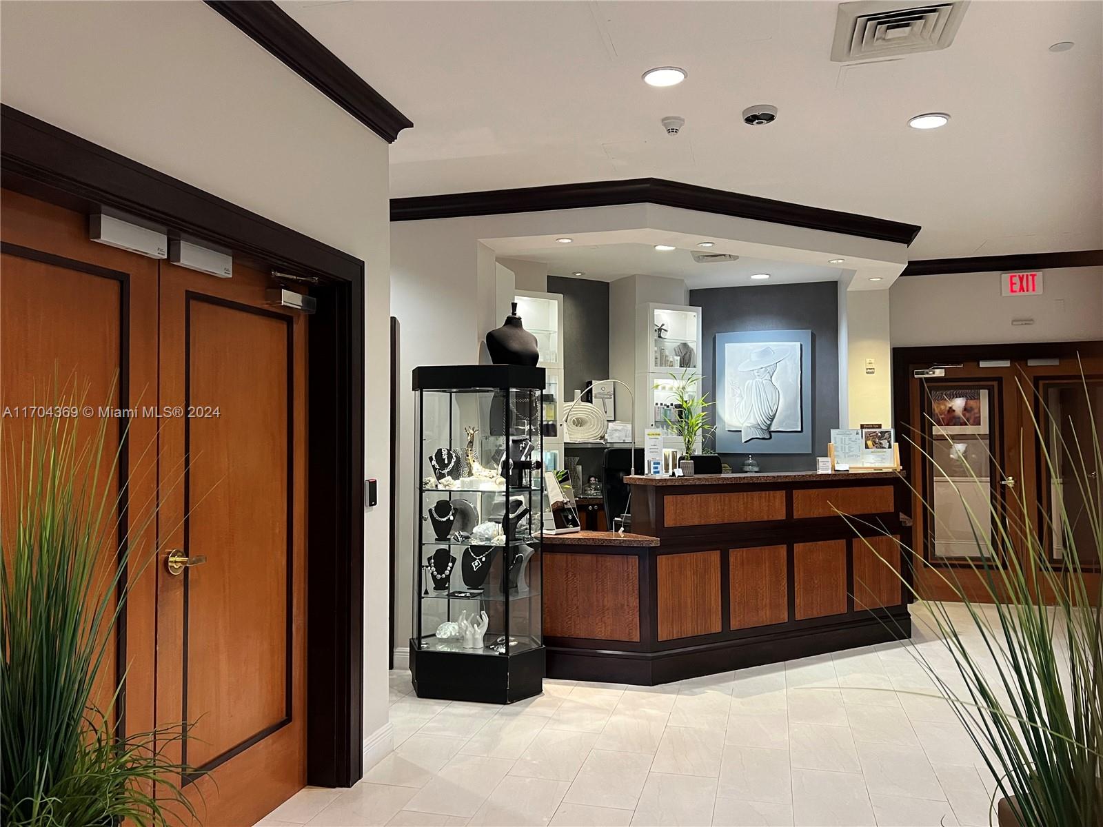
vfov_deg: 53.1
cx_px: 552
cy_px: 414
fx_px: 828
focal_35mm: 26
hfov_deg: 67.3
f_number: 1.5
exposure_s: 1/60
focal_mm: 5.7
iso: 250
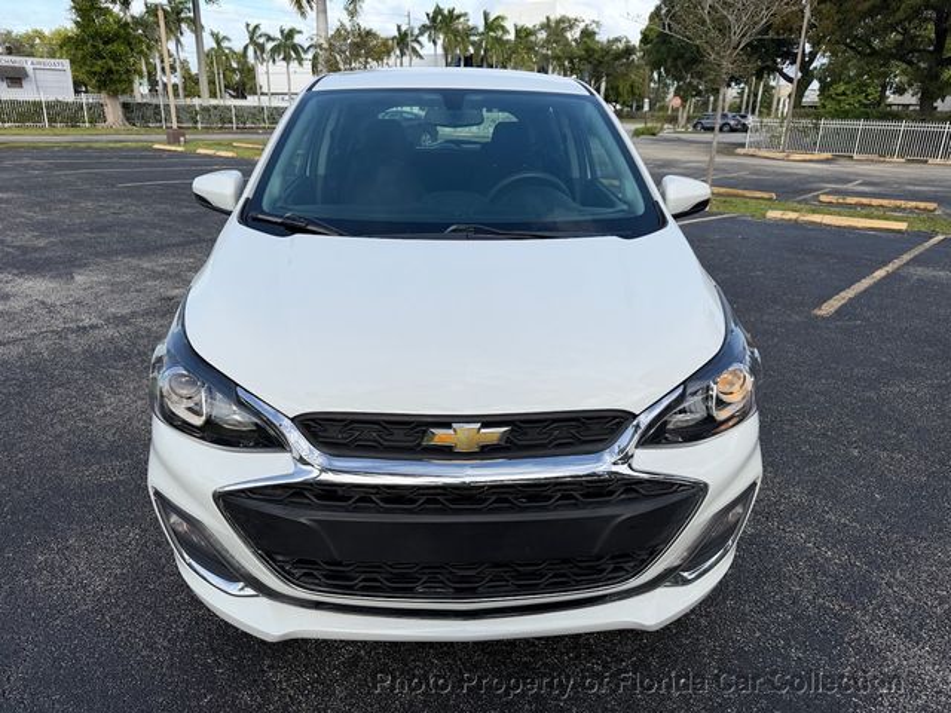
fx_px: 659
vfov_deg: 56.8
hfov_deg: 71.6
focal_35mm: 24
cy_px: 356
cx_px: 476
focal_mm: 6.76
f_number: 1.78
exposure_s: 1/3425
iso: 80
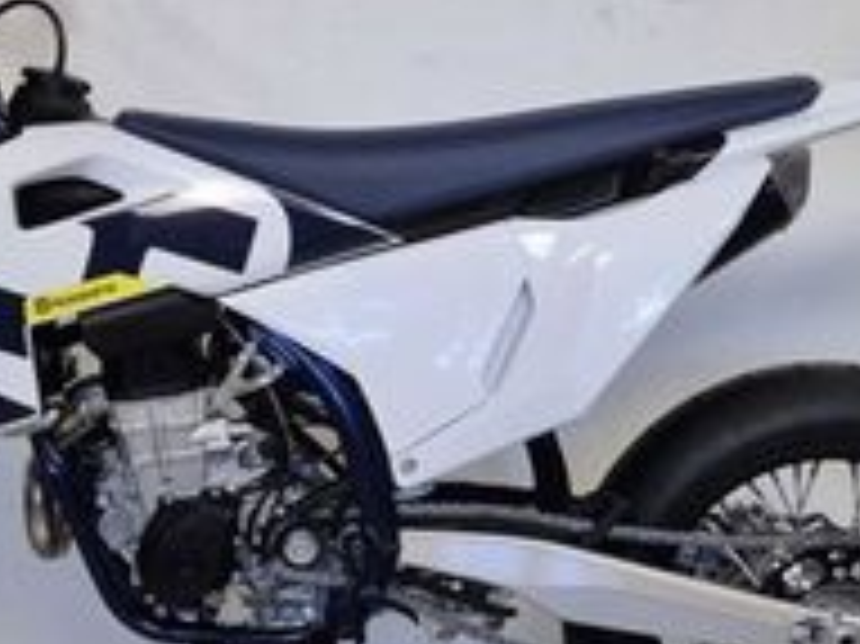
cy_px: 405
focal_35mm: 77
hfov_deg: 25.2
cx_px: 288
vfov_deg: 19.1
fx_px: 1912
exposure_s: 1/100
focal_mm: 5.4
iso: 160
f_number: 1.8
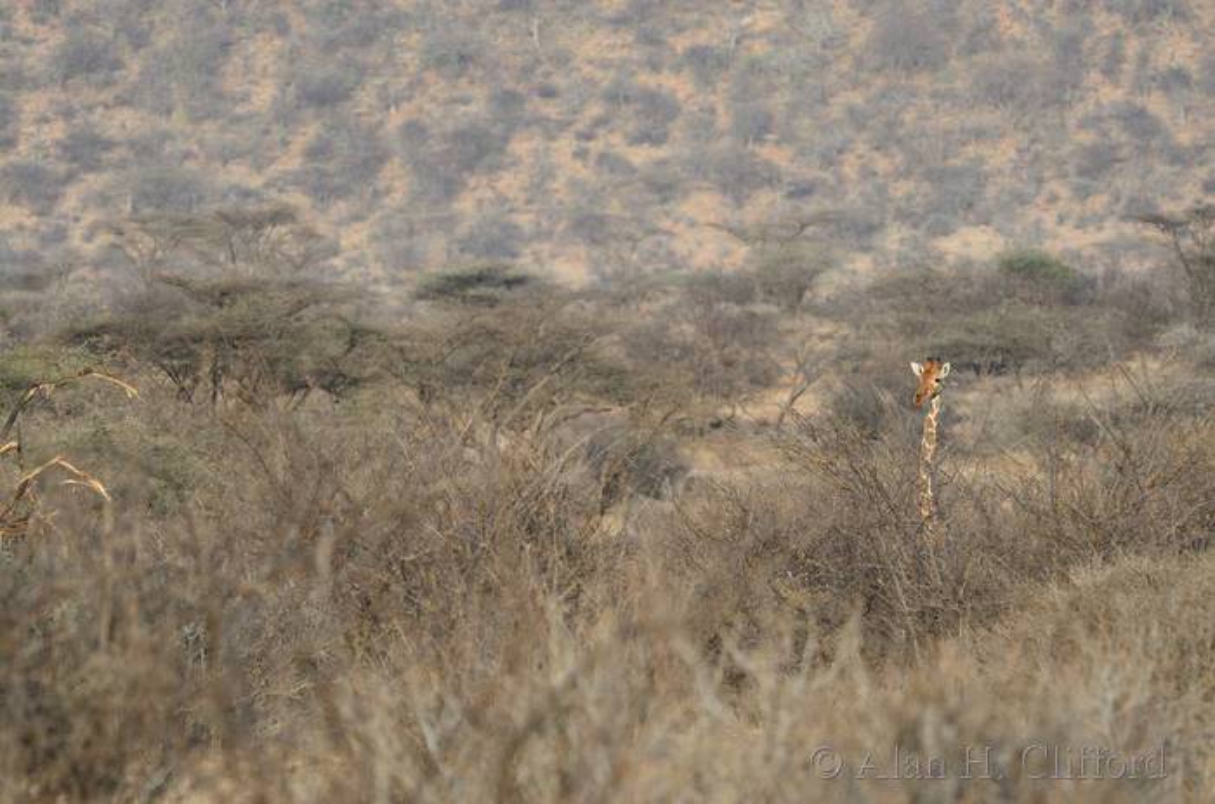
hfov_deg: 5.7
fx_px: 12120
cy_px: 402
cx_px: 608
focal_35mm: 360
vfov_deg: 3.8
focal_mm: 240
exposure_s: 1/500
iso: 320
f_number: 5.3
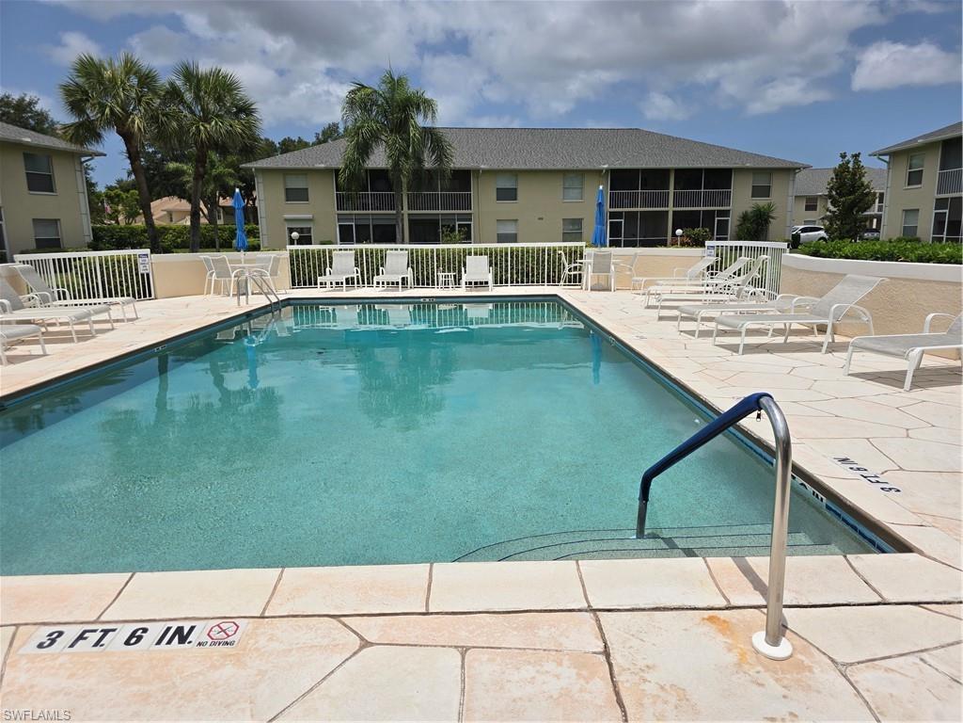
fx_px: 640
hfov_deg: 73.9
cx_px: 482
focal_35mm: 23
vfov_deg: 58.9
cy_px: 362
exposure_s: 1/2510
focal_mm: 6.3
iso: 12
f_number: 1.7
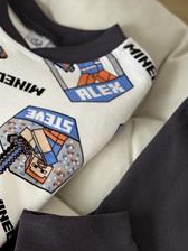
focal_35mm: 114
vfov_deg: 17.2
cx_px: -2
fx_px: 826
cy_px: 181
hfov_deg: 12.8
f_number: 1.78
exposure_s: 1/83
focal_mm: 6.76
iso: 100
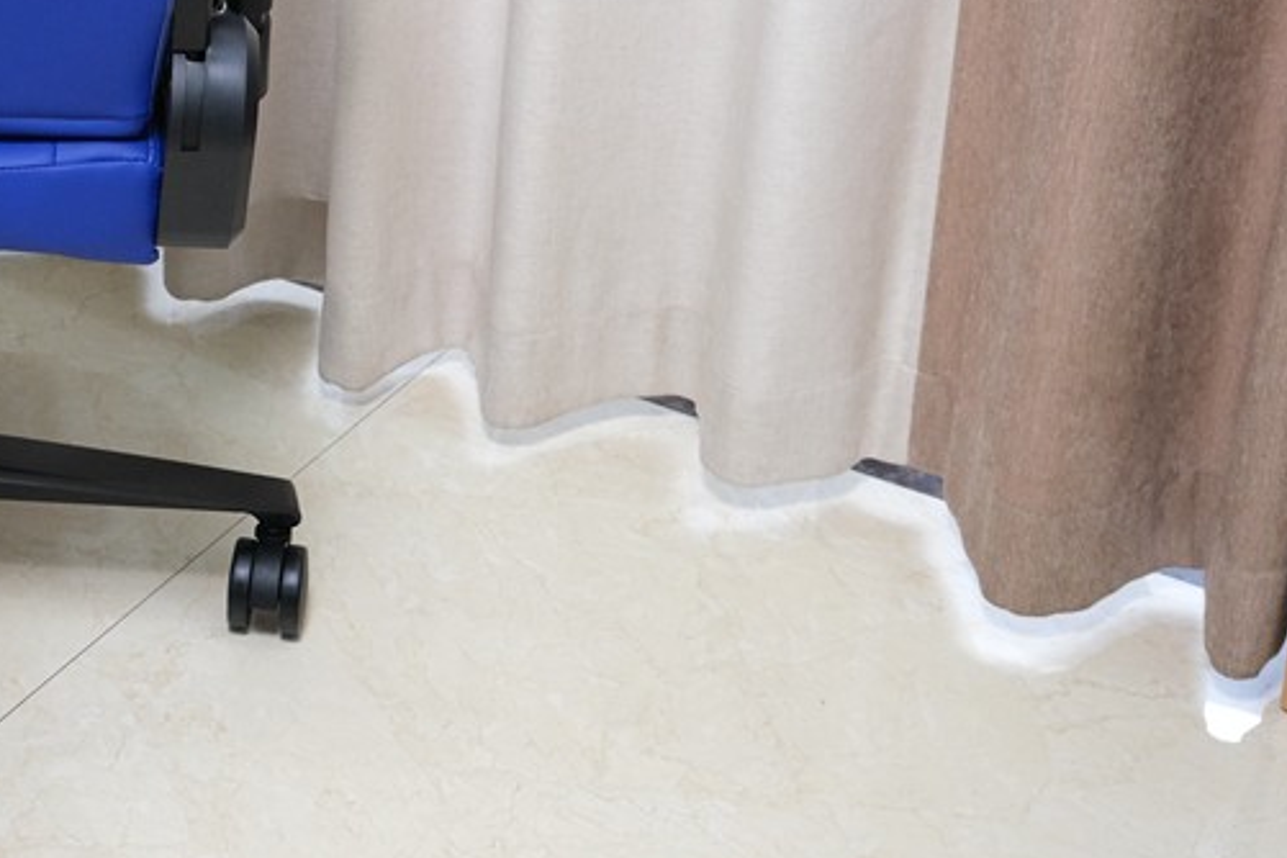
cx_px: -216
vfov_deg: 14.8
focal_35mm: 89
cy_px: -177
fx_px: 3182
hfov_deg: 21.4
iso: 1250
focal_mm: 22.3
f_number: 4
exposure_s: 1/30
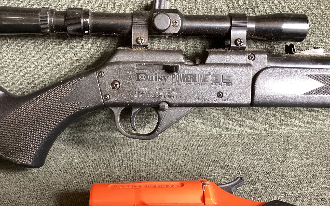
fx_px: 333
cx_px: 147
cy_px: 109
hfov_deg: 52.6
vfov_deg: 34.4
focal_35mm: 37
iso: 250
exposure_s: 1/50
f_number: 2.4
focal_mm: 3.3
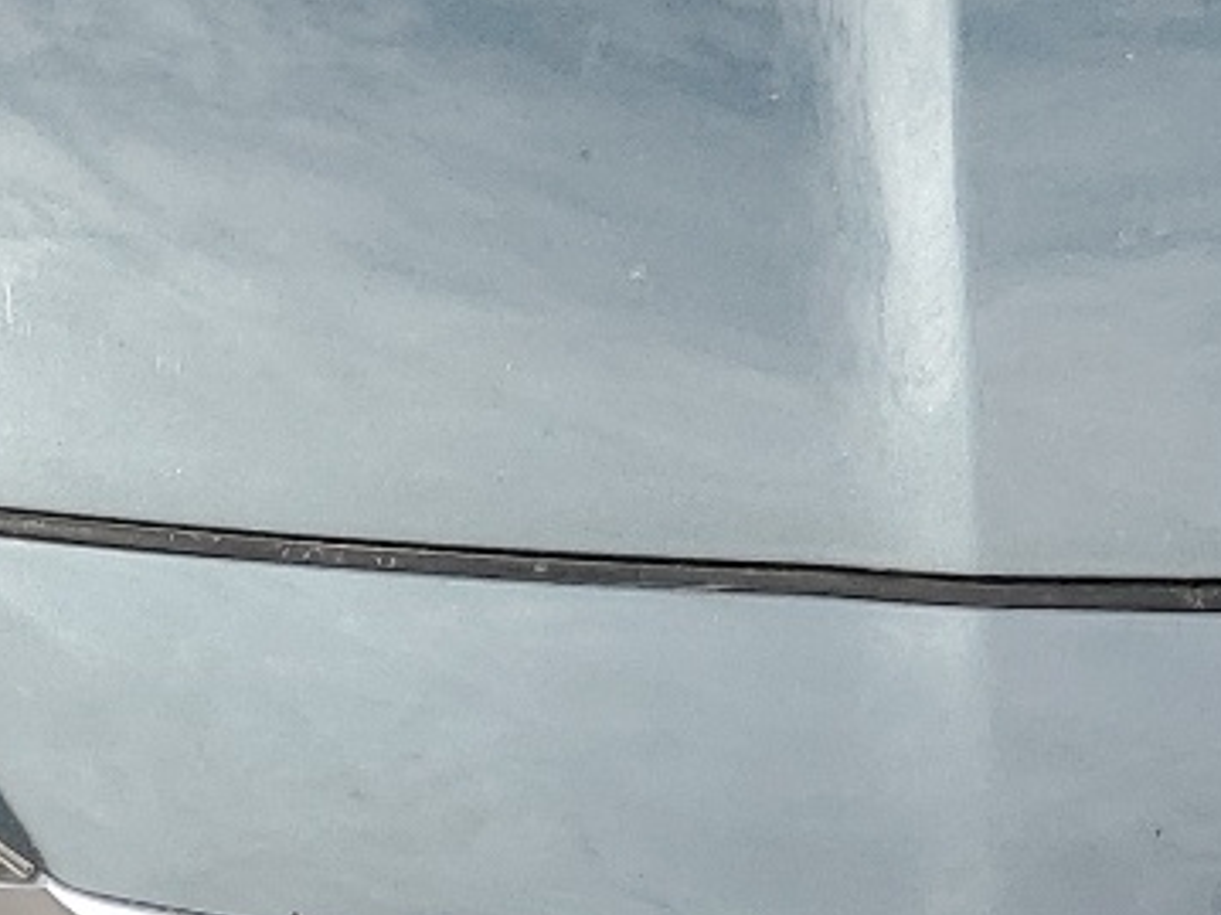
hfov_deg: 15.2
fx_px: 4090
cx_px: 2030
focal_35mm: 116
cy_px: 272
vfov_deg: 12.7
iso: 50
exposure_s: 1/2000
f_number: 1.5
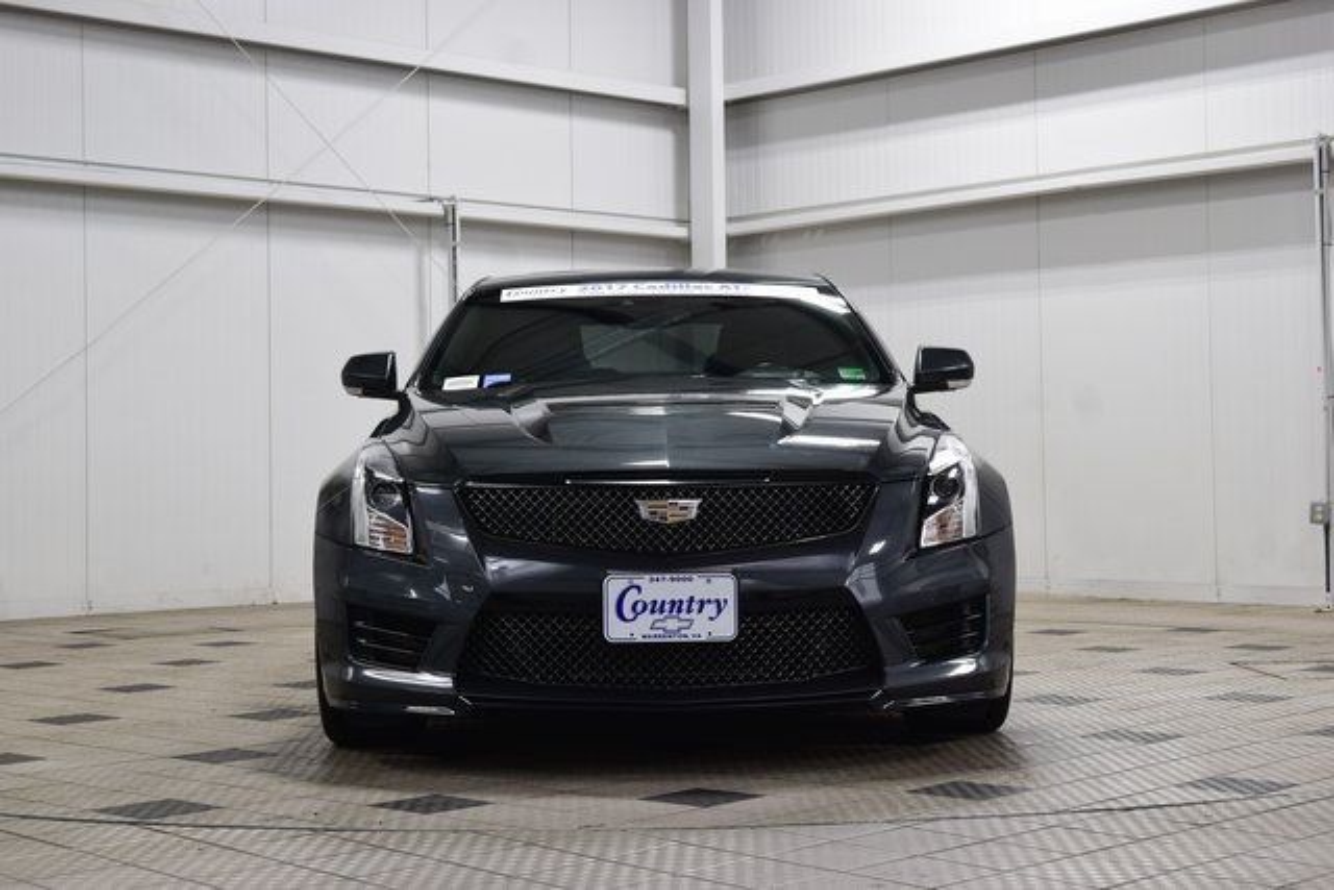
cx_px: 667
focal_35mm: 57
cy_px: 445
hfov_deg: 35.0
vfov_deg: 23.8
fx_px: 2113
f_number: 6.3
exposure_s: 1/20
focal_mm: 38
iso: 400
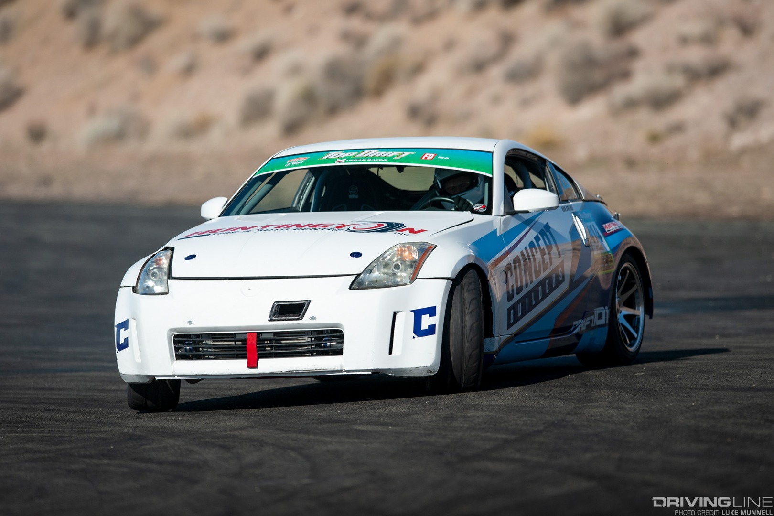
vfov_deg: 3.4
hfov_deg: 5.2
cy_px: 258
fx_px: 8599
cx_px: 387
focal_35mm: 400
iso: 100
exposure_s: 1/1600
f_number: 3.2
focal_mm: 400
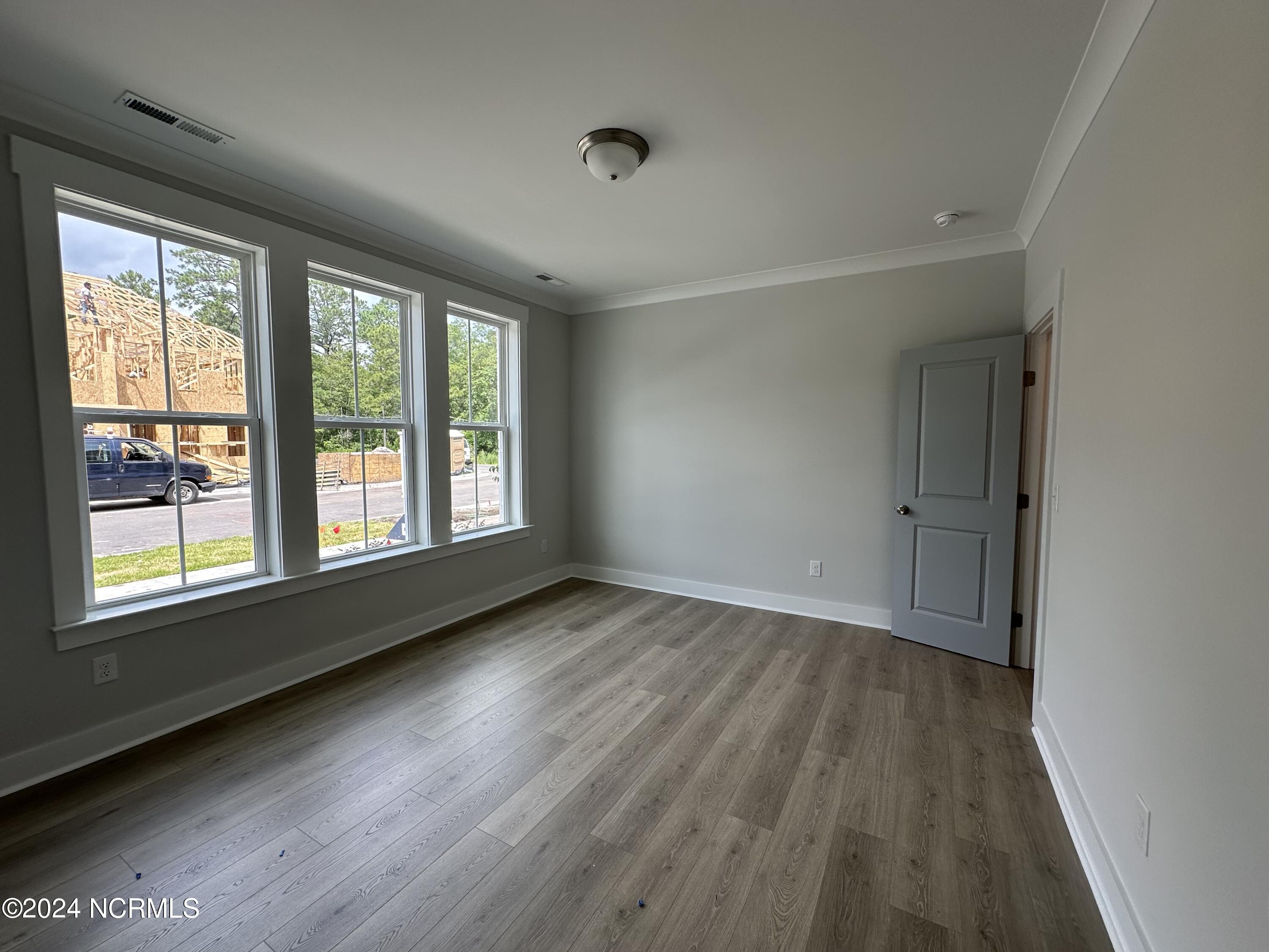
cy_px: 476
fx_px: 513
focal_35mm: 14
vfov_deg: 85.7
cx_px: 634
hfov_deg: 102.1
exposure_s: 1/228
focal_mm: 2.22
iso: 40
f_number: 2.2
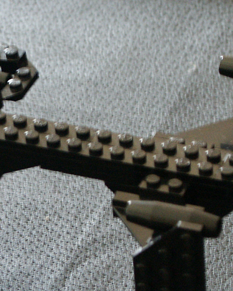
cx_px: -39
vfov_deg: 6.8
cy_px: 143
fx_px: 2457
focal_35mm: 285
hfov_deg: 5.4
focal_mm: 23.17
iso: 200
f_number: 3.5
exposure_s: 1/15
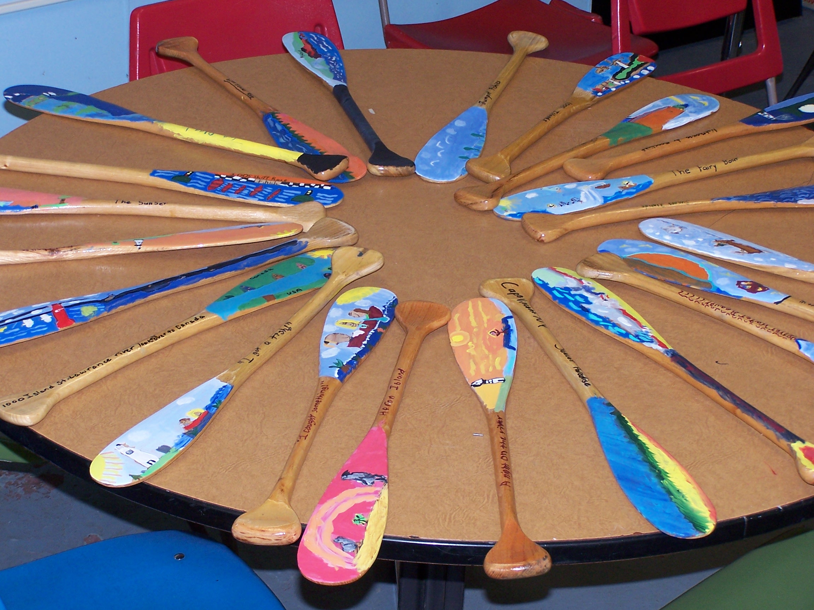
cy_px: 305
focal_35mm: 94
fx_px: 2210
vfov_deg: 15.7
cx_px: 407
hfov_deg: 20.9
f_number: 3.2
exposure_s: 1/90
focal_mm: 15.6
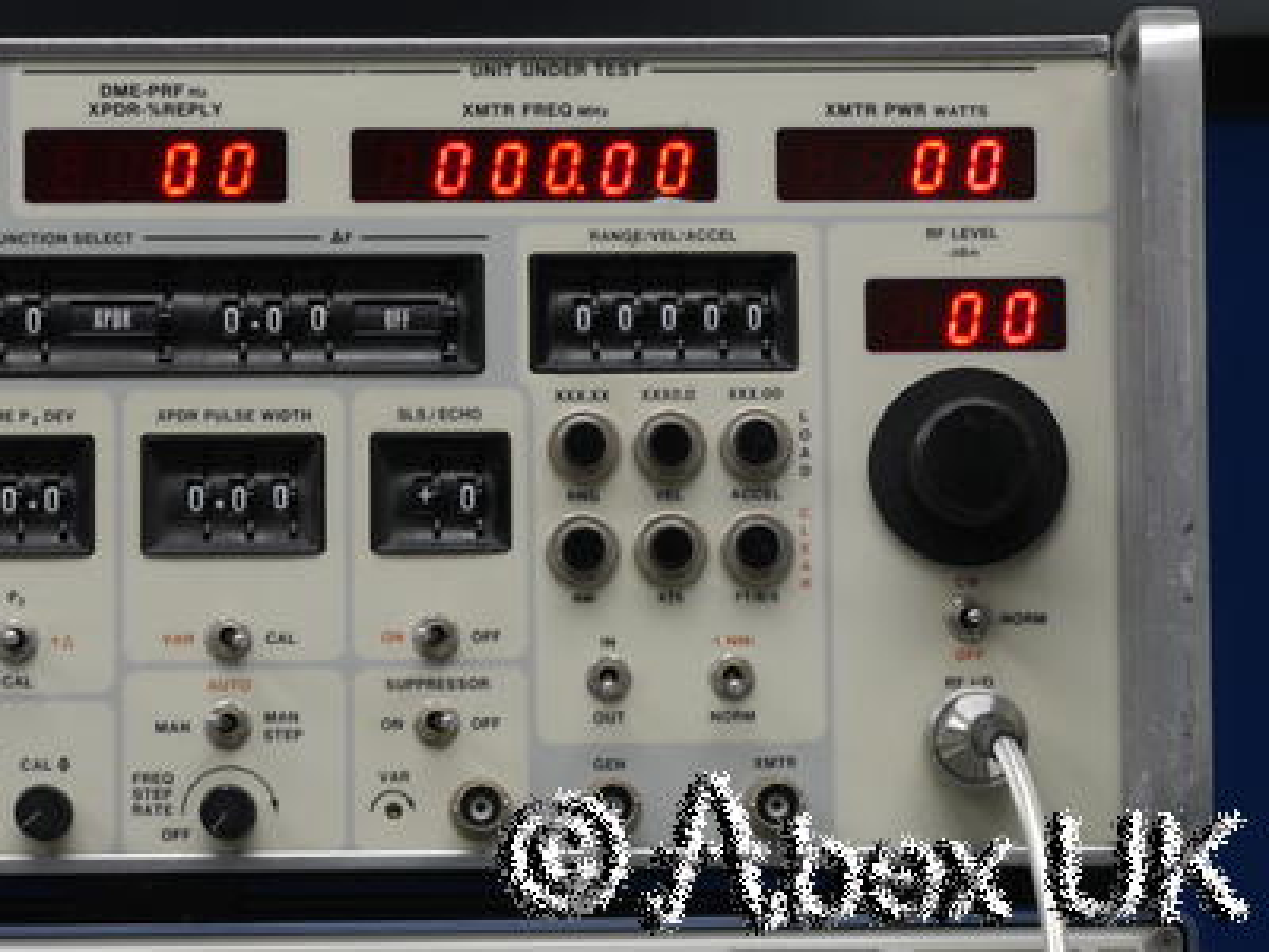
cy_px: 476
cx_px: 634
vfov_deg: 10.7
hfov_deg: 14.3
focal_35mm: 138
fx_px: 5059
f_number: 11
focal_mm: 69
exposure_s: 1/10
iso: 400
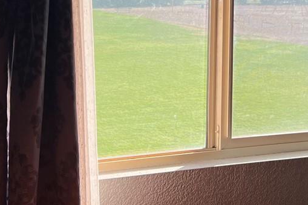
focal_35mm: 85
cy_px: 4
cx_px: 204
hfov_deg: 23.8
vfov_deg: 15.8
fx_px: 727
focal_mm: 5.7
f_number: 1.5
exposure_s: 1/1147
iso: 50
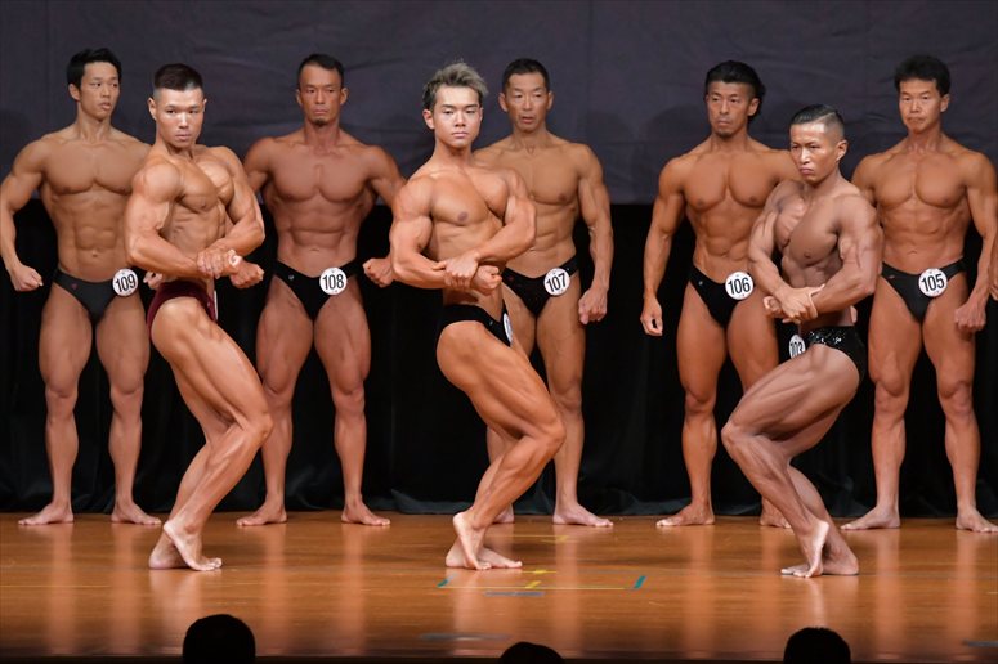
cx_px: 499
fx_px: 7481
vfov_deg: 5.1
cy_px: 332
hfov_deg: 7.6
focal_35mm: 270
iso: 5000
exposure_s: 1/400
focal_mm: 180
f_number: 5.6
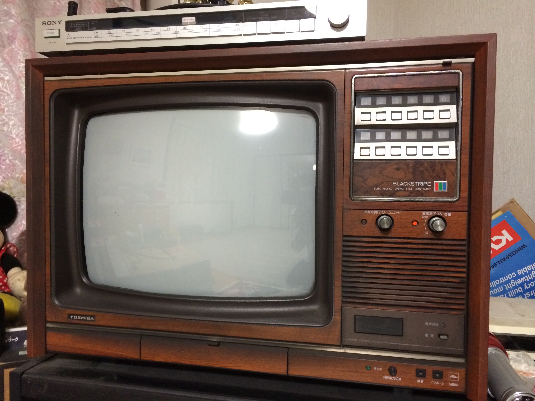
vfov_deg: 46.8
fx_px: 464
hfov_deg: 60.0
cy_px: 200
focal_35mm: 30
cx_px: 268
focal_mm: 4.12
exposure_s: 1/24
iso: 320
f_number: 2.2
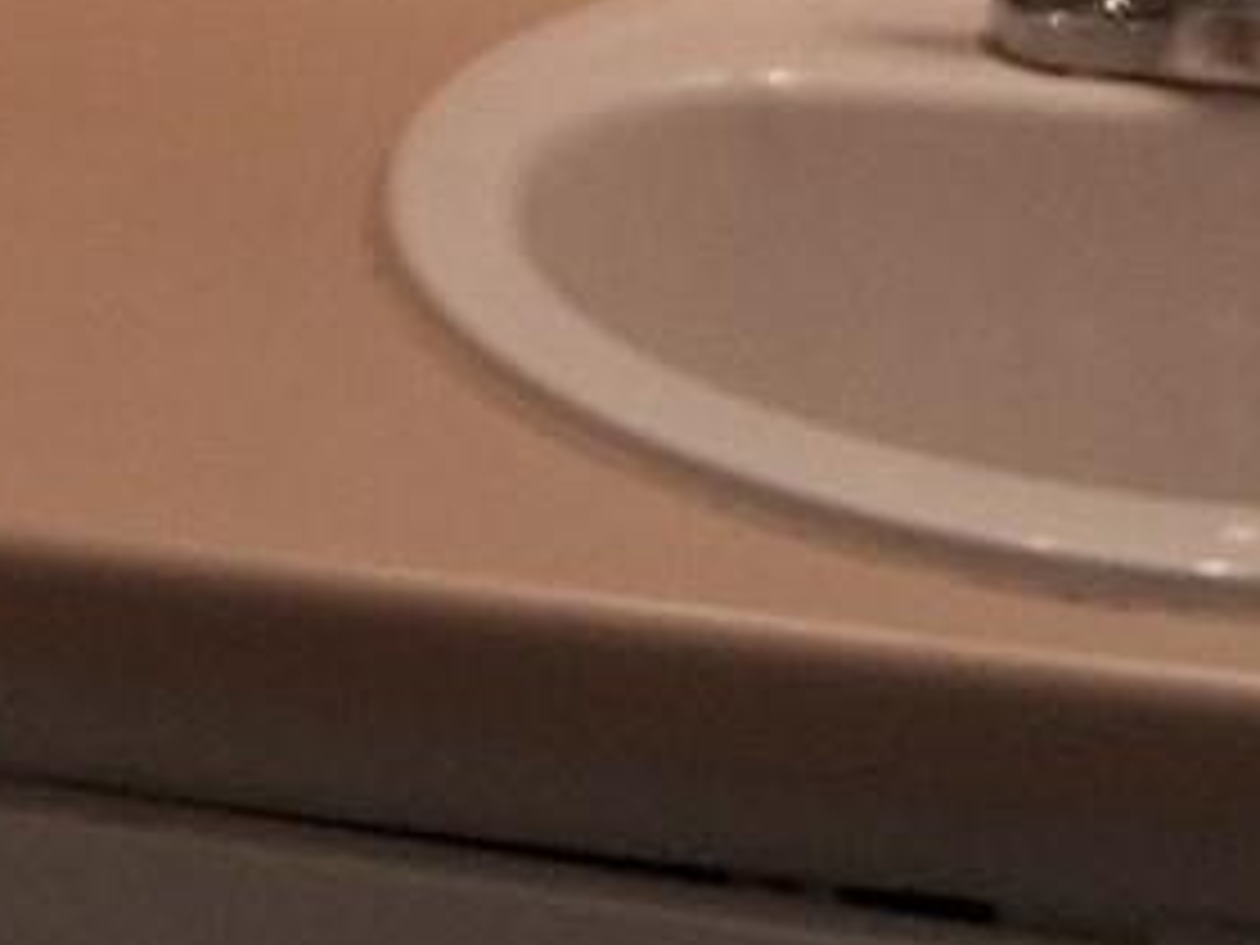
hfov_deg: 10.0
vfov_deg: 7.0
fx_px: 6916
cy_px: -1904
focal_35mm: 190
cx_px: -706
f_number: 1.8
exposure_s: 1/120
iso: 160
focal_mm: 3.98
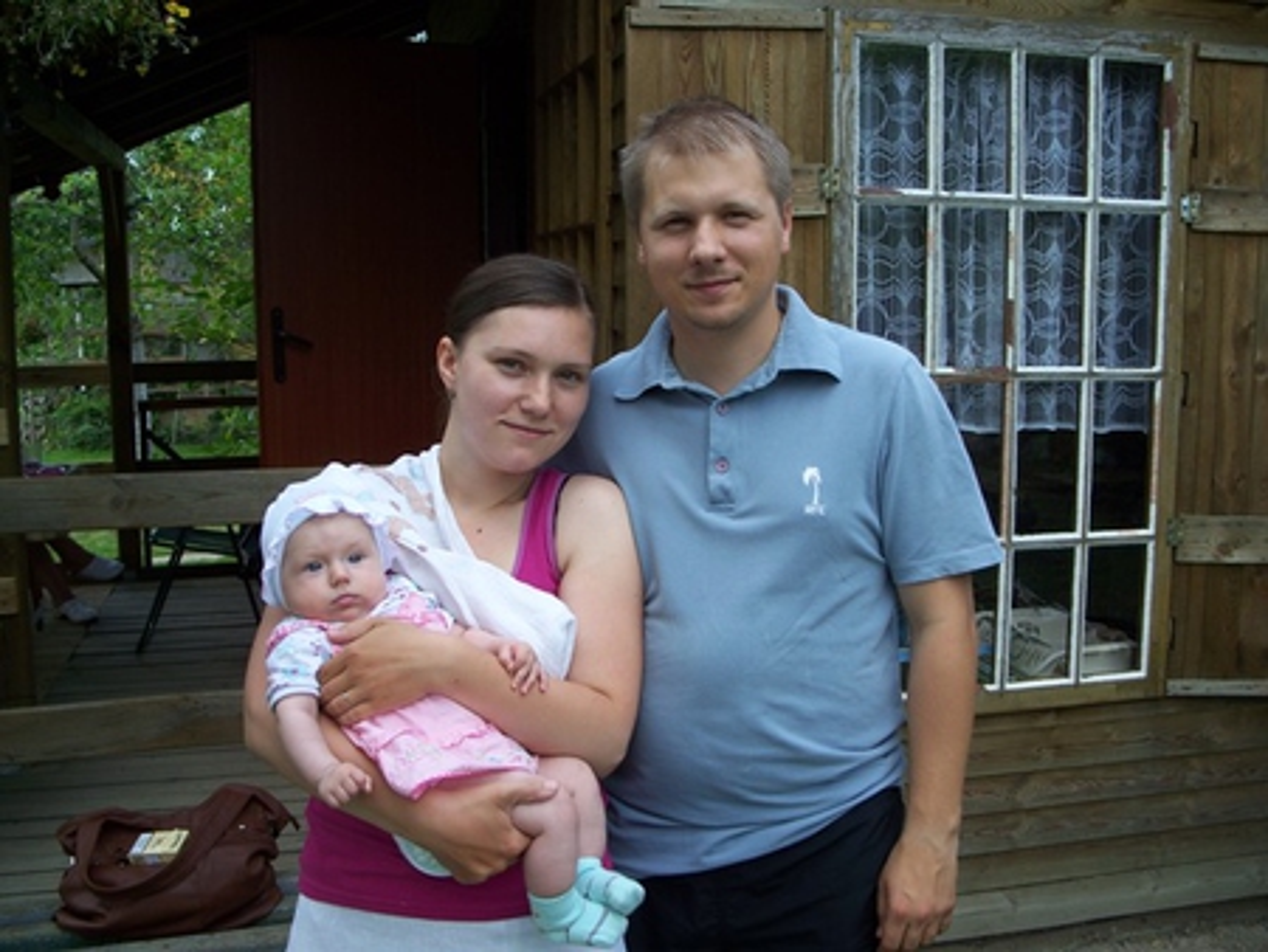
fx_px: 1356
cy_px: 476
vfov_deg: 38.7
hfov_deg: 50.1
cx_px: 634
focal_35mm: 37
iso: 64
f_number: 2.8
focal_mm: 7.8
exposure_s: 1/200
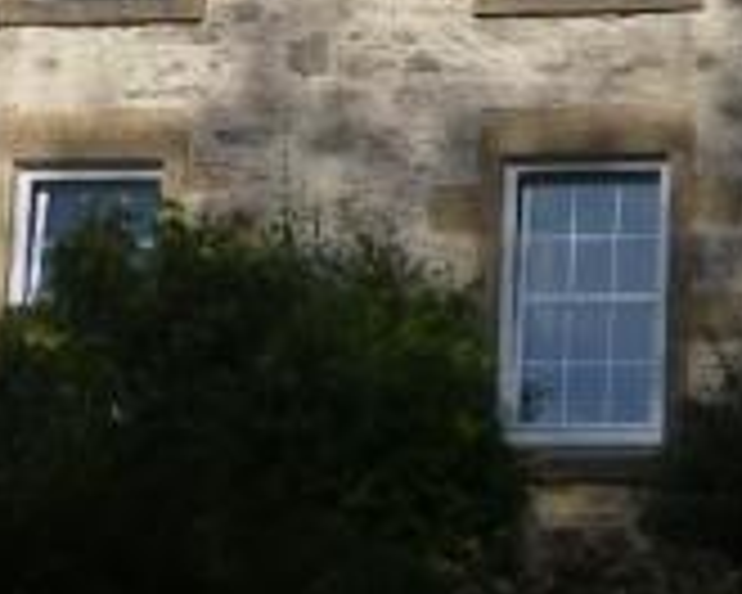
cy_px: -209
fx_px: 3865
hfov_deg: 11.0
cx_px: 281
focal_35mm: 176
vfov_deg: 8.6
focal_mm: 9
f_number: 4.4
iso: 160
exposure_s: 1/1000
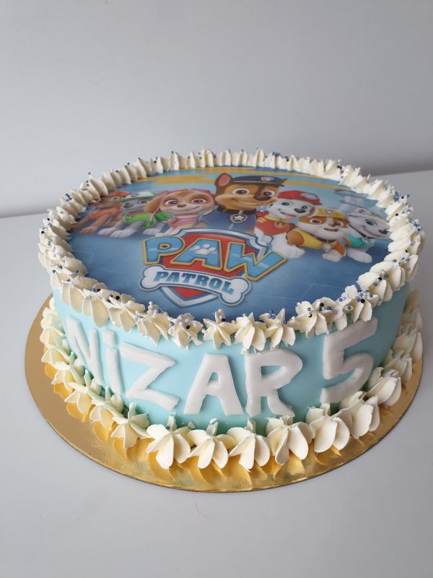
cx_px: 216
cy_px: 289
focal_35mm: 26
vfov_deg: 67.3
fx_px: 434
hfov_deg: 53.1
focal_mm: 4.3
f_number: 2.4
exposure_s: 1/60
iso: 100
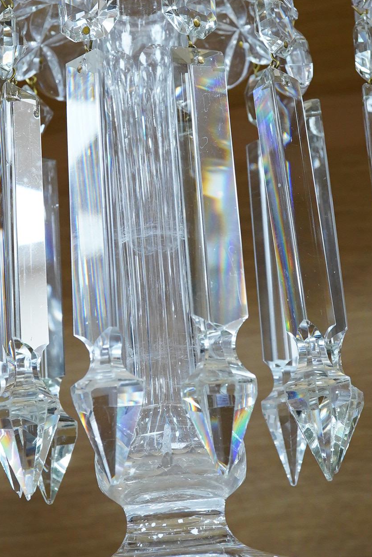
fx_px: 1100
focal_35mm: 71
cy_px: 255
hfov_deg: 19.2
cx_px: 160
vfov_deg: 28.4
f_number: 9
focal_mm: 30
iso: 2500
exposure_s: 1/160
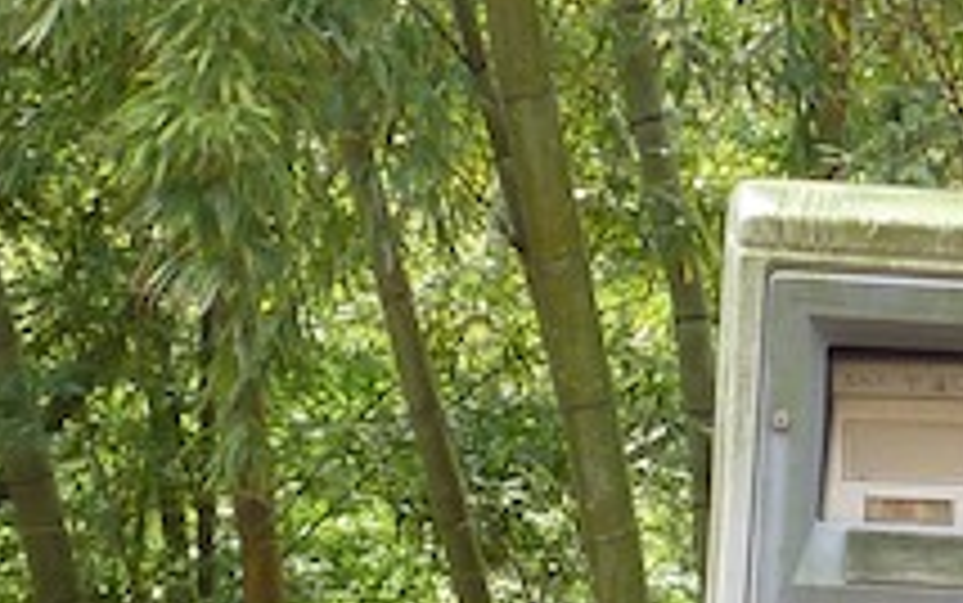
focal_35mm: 193
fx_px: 5068
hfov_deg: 10.8
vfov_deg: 6.8
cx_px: 900
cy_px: 684
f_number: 3.6
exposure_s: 1/50
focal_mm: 5.8
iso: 80
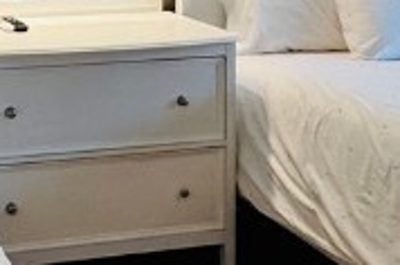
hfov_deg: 23.2
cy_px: -112
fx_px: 932
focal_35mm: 84
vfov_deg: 15.2
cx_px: -7
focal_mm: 2.22
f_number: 2.2
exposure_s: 1/120
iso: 200
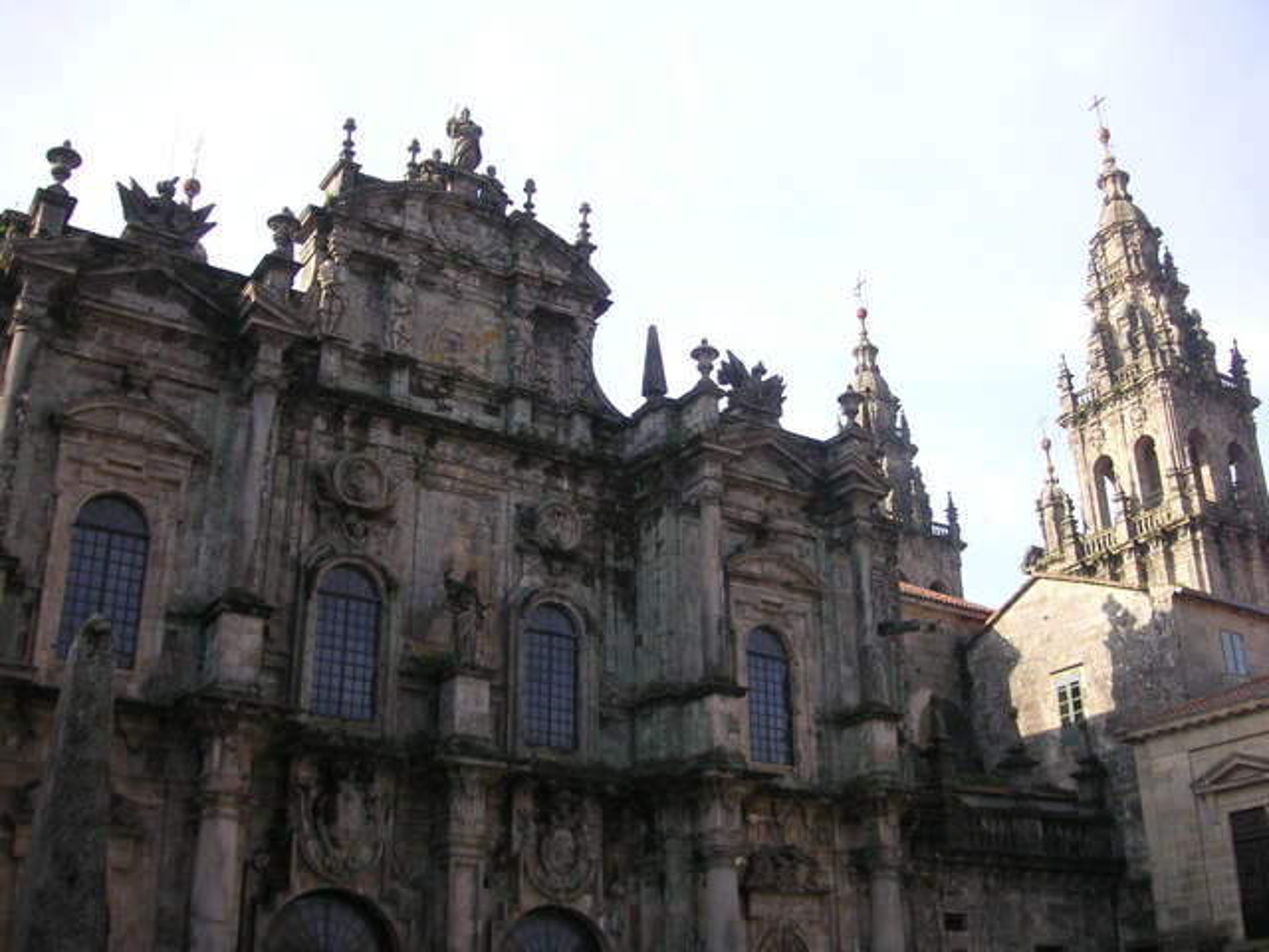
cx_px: 634
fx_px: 1356
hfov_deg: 50.1
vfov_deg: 38.7
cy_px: 476
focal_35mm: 37
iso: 50
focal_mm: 6.1
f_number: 2.8
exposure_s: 1/350
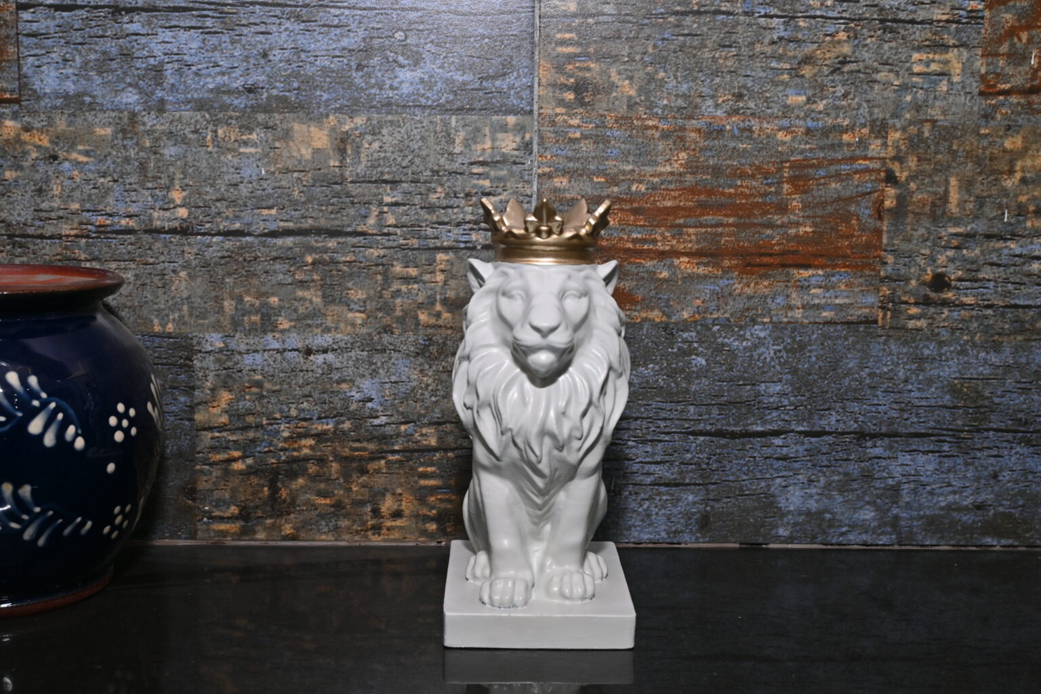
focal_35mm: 44
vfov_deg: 30.8
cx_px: 520
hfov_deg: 45.0
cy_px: 347
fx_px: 1258
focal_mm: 29
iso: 320
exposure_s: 1/100
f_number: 7.1
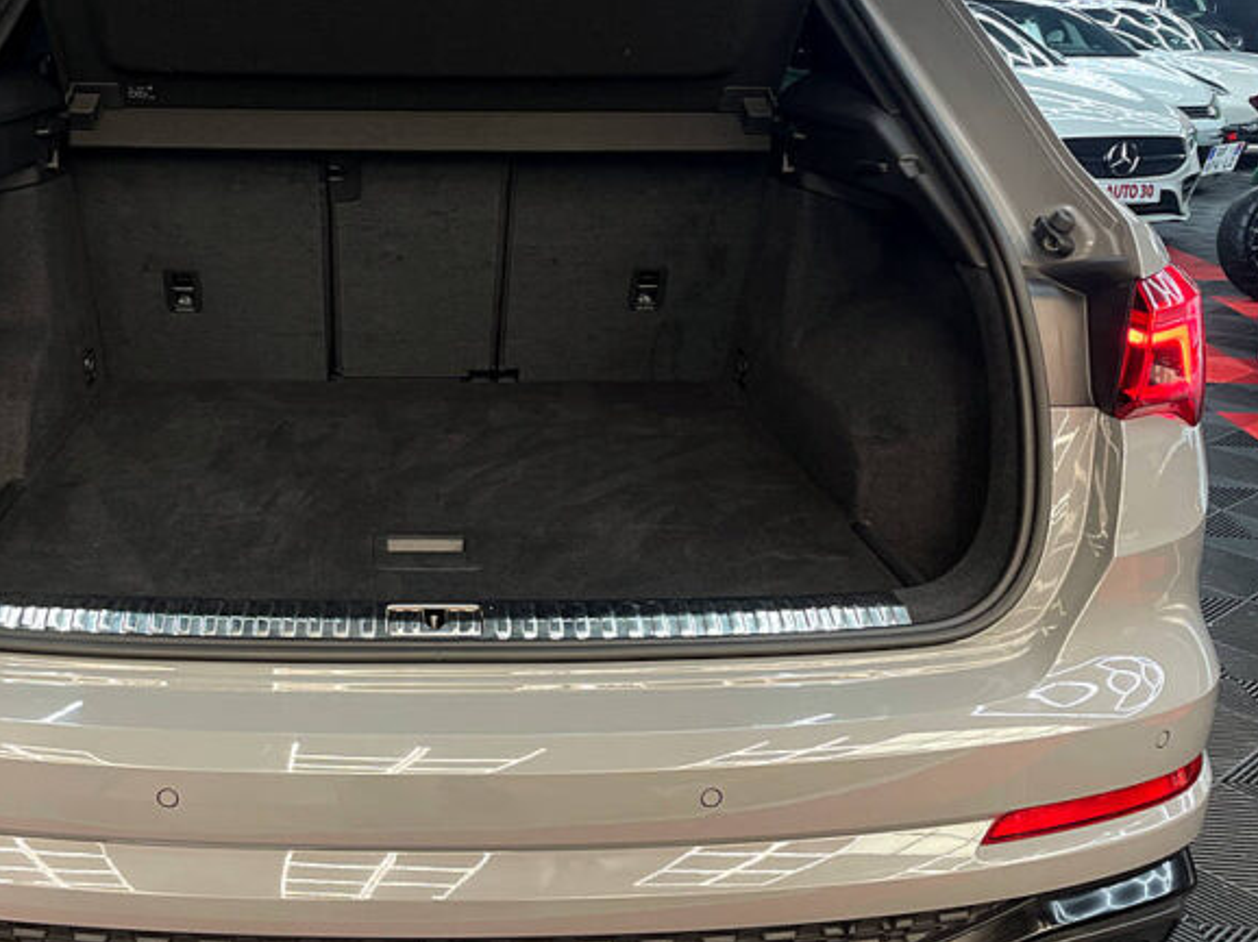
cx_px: 414
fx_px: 1308
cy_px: 392
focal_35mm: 36
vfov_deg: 39.5
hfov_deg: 50.4
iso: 80
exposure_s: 1/100
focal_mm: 4.2
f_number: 1.6
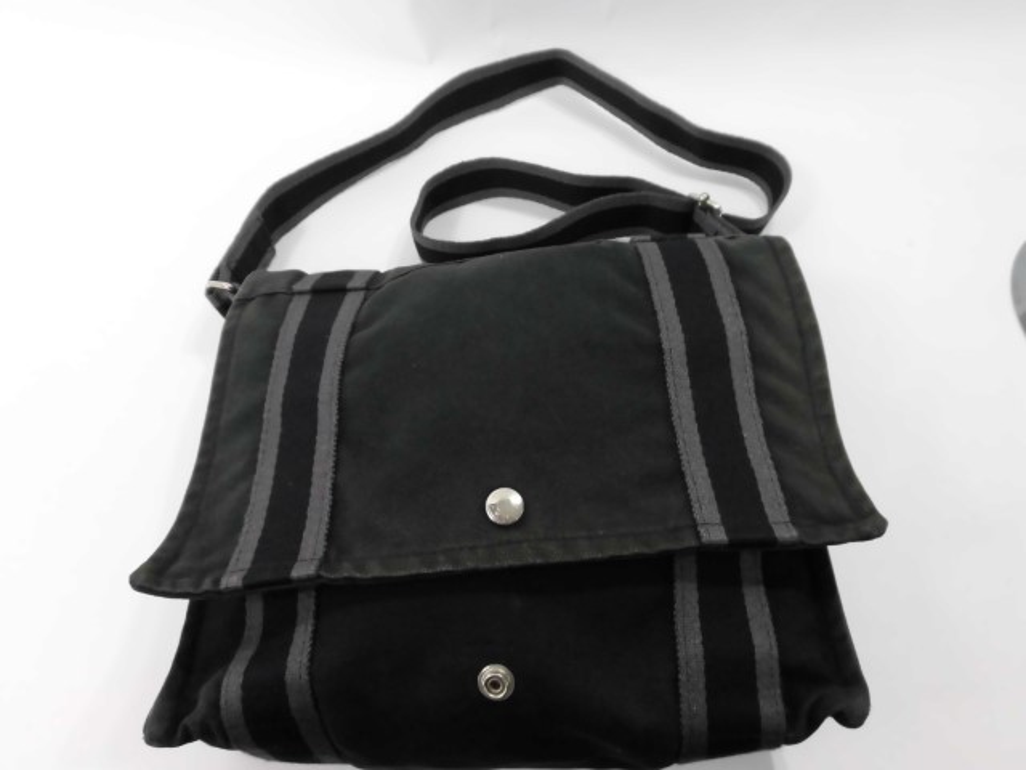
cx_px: 513
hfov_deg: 71.6
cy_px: 385
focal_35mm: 24
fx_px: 711
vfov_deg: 56.8
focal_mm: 4.3
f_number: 3.1
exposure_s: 1/50
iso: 200
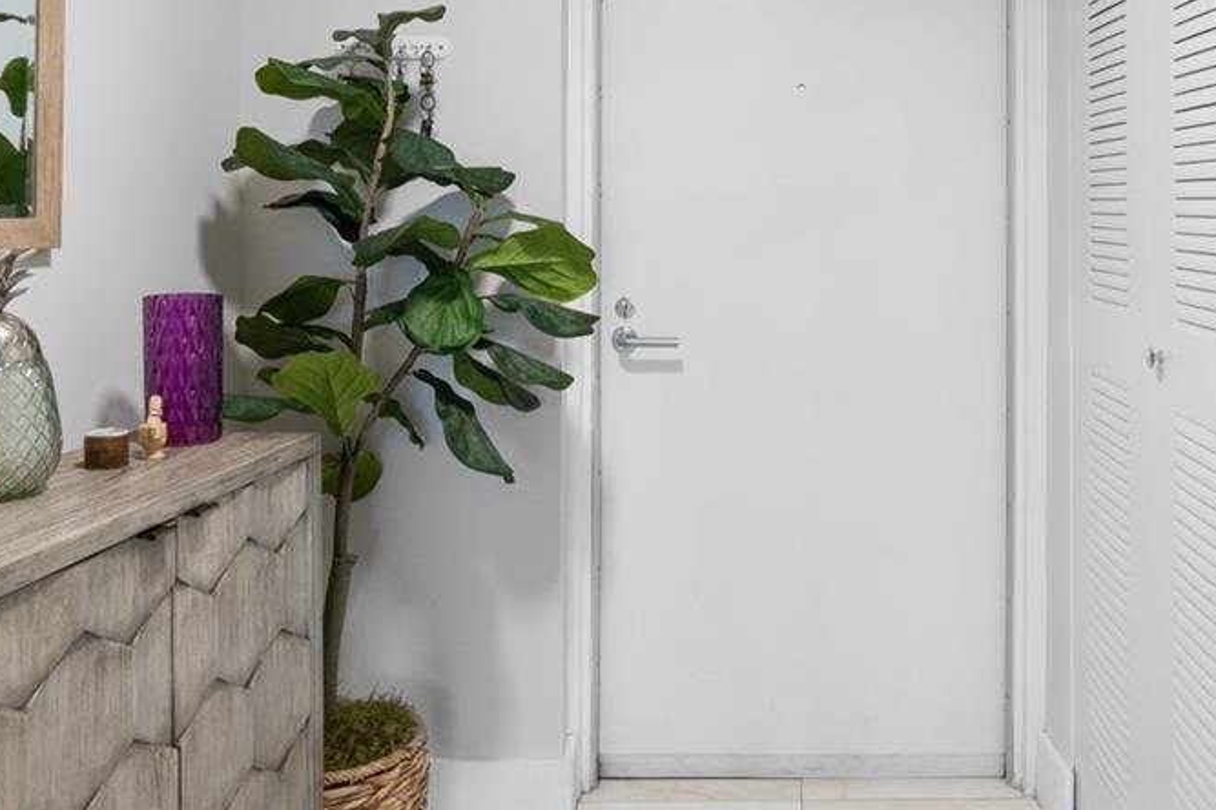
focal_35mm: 36
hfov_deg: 52.1
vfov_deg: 35.7
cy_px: 166
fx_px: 1215
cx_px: 820
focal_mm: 10
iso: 250
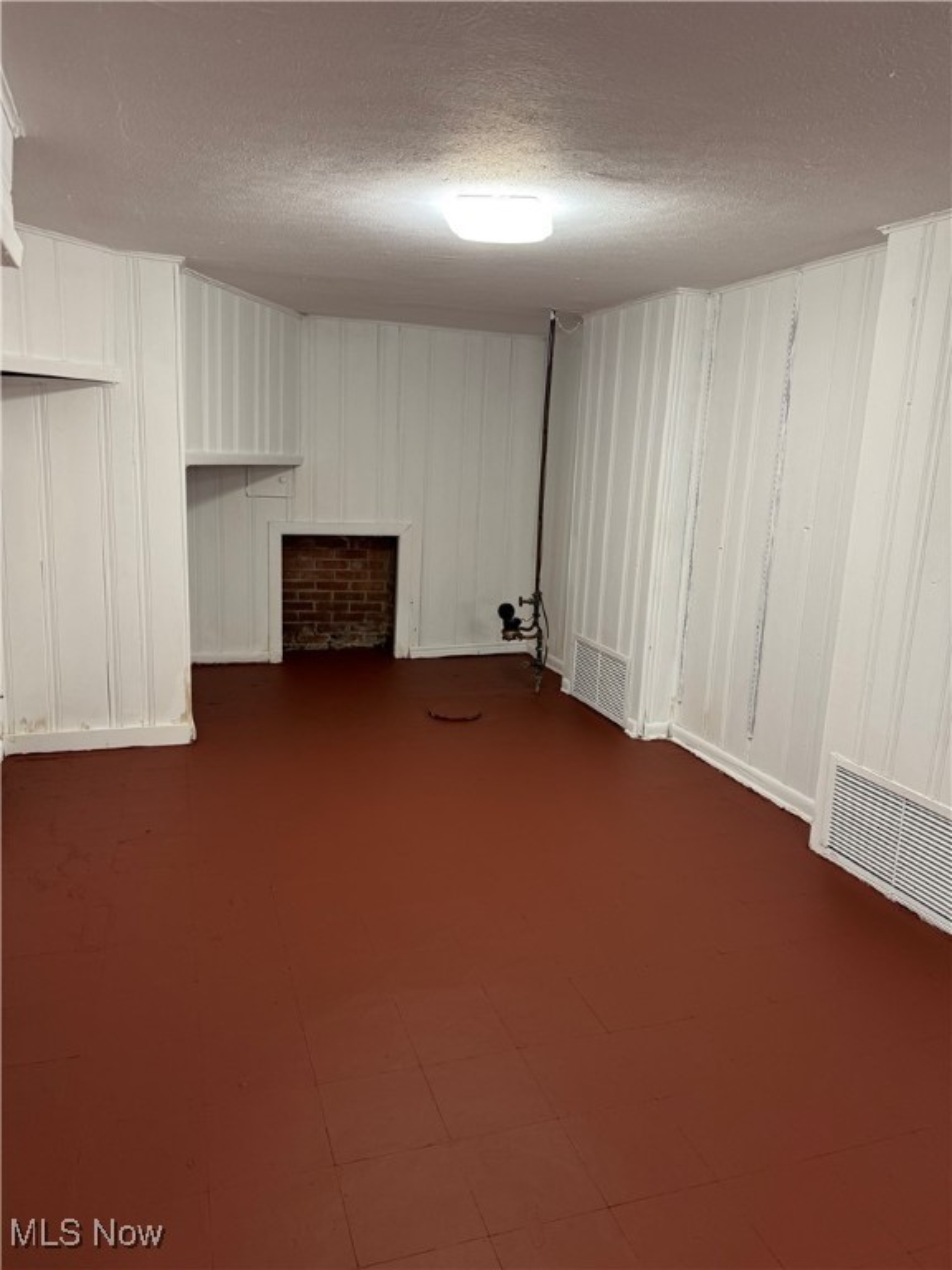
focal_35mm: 24
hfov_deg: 56.8
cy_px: 635
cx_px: 476
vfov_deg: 71.6
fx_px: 880
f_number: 1.78
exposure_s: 1/60
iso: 250
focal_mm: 6.76
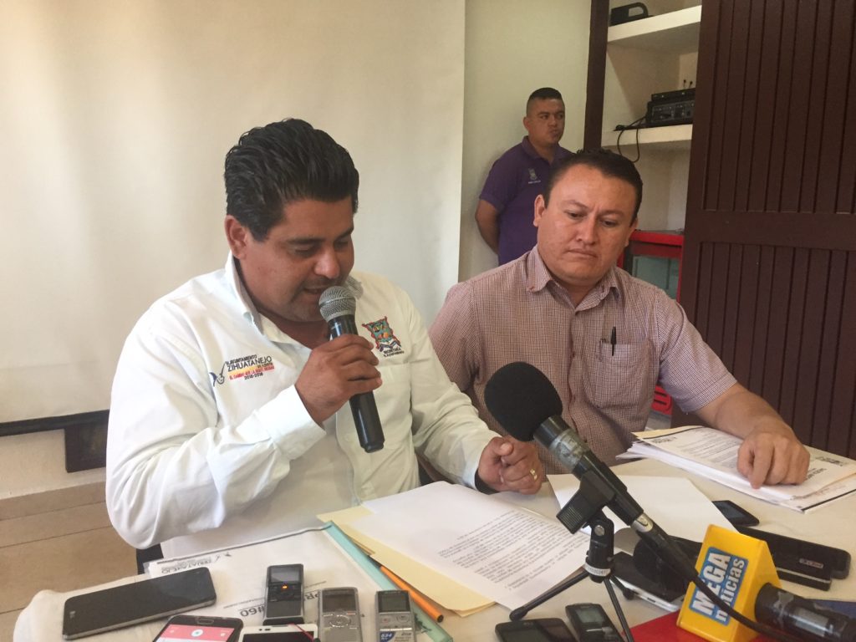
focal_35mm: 29
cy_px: 321
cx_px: 428
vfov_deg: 48.2
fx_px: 717
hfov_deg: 61.7
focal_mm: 4.15
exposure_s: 1/30
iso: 160
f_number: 2.2
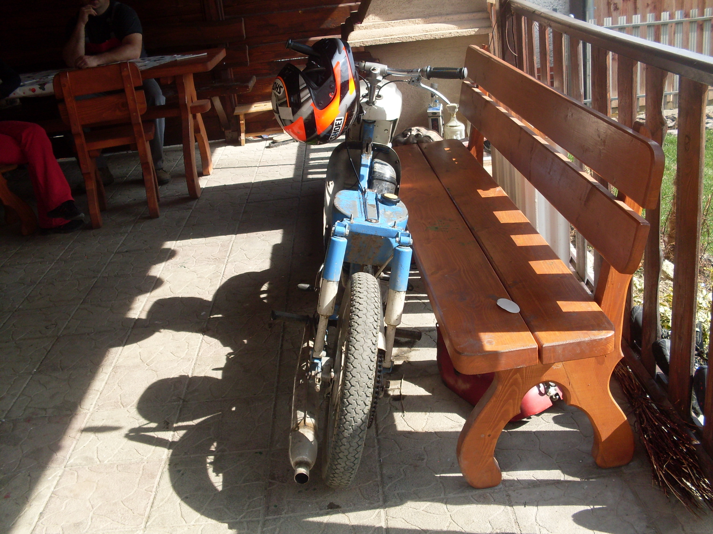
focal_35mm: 38
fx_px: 783
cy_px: 267
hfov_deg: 49.0
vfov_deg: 37.7
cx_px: 356
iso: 80
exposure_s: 1/350
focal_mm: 6.3
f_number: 2.8
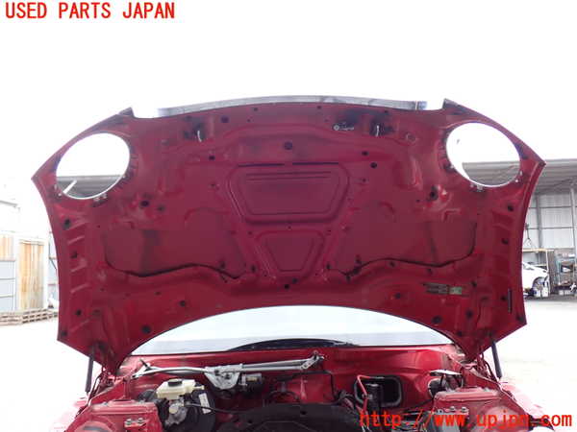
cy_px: 216
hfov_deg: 56.8
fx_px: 533
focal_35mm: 32
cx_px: 288
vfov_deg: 44.2
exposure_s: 1/80
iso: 100
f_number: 2.4
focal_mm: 5.79
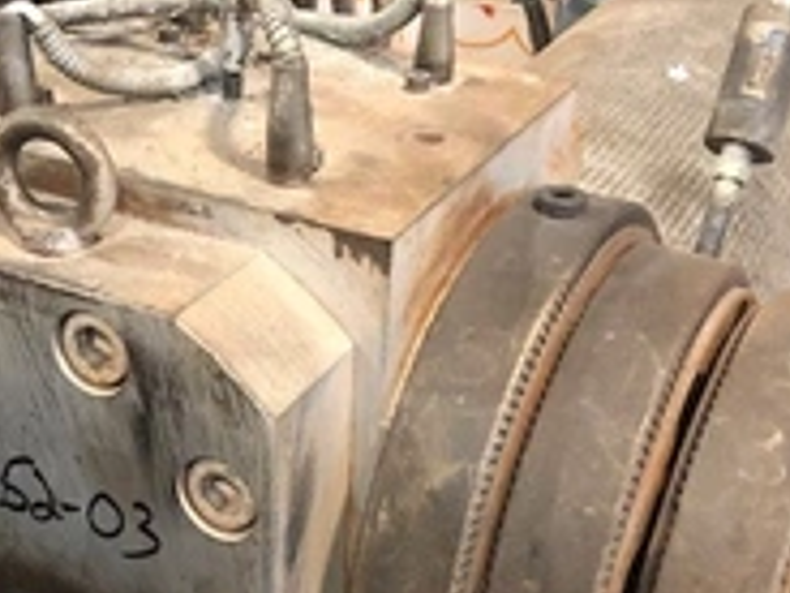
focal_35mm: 61
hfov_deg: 31.5
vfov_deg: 24.0
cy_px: 365
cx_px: 270
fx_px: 1392
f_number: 1.8
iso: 80
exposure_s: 1/5
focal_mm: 4
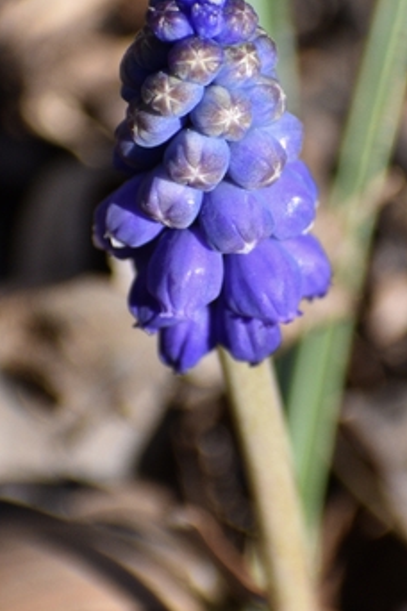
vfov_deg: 1.5
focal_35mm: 1348
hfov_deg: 1.0
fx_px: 22858
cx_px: 287
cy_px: 247
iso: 500
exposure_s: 1/1000
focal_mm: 300
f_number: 6.3
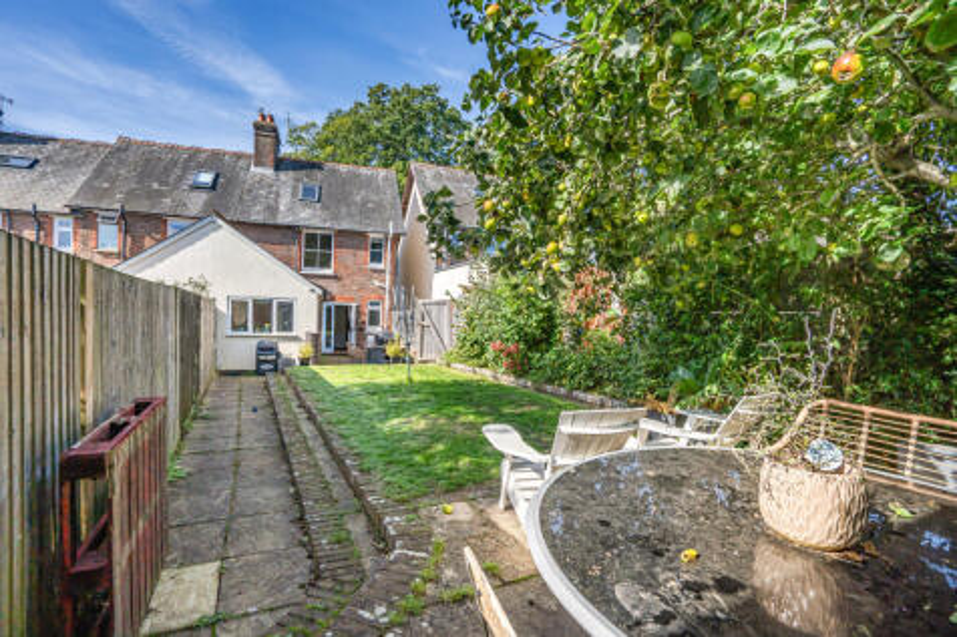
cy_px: 318
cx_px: 478
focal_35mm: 16
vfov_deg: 73.7
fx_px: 425
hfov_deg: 96.8
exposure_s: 1/1600
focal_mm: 16
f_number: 7.1
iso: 400
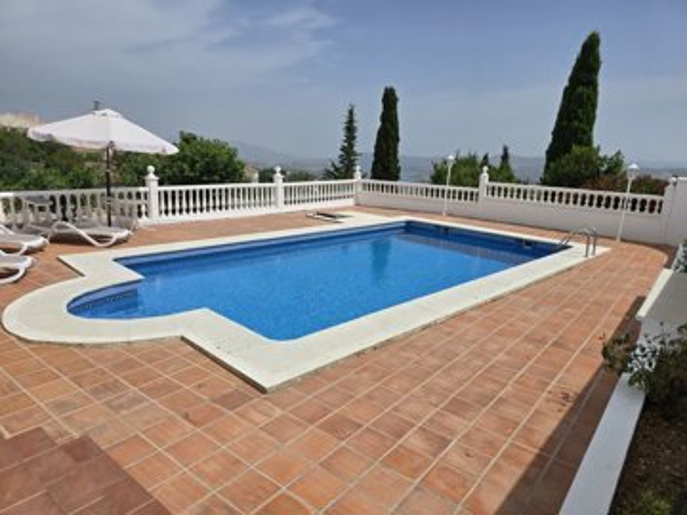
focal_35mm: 23
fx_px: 456
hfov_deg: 73.9
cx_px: 344
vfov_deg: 58.9
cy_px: 258
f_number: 1.7
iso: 12
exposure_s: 1/2043
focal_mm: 6.3
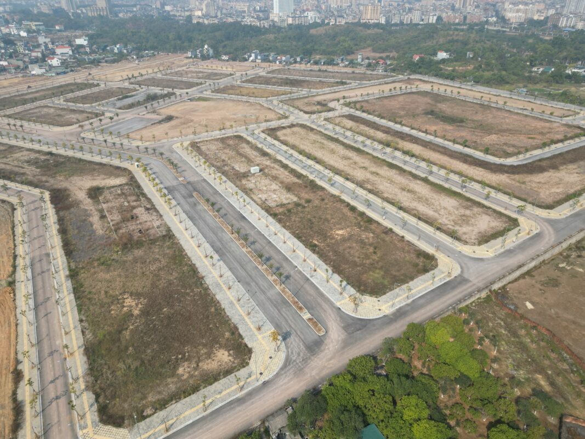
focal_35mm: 24
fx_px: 406
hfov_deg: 71.6
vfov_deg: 56.8
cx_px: 292
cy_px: 220
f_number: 1.7
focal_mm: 6.72
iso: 110
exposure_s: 1/2500
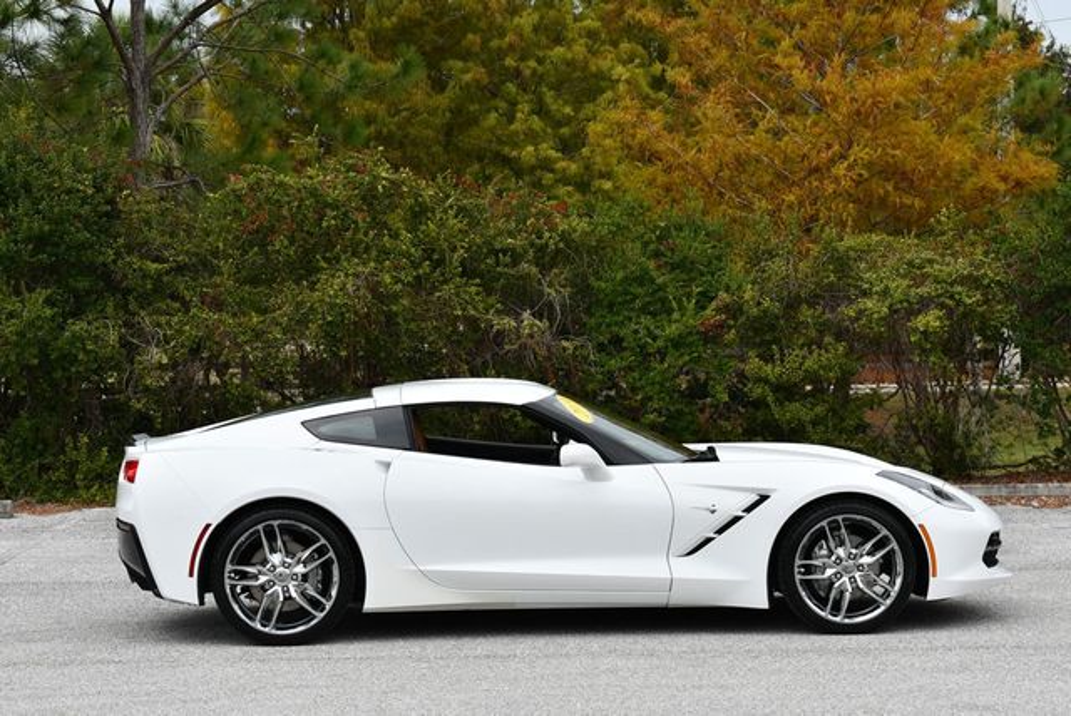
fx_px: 3097
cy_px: 358
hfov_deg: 19.6
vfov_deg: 13.2
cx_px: 536
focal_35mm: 104
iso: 180
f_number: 8
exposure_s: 1/250
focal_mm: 52
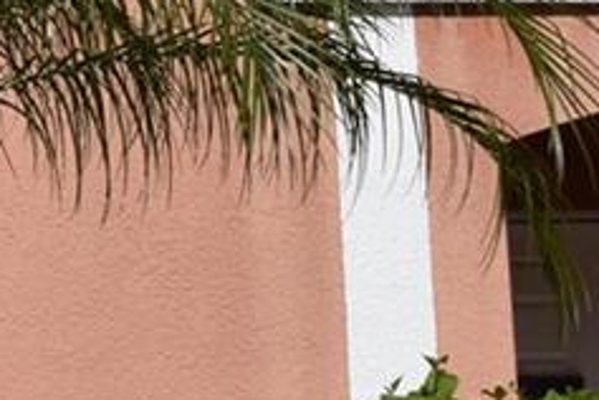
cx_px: -978
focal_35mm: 182
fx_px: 3028
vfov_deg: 7.5
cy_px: -20
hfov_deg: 9.6
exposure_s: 1/1000
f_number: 8
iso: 200
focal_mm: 18
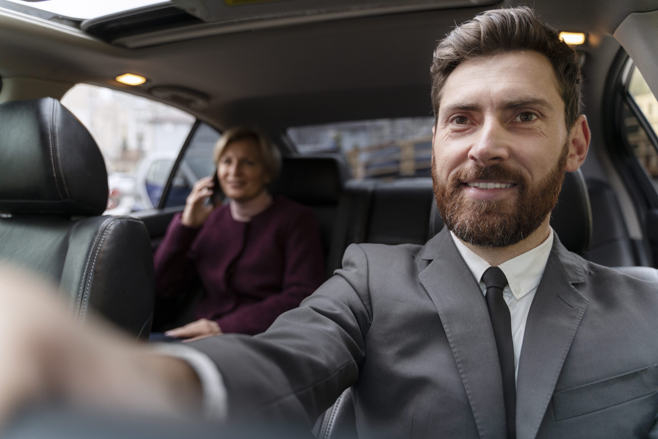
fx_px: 530
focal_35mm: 29
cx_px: 329
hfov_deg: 63.6
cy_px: 220
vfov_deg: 45.0
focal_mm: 29
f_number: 2.8
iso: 500
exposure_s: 1/200
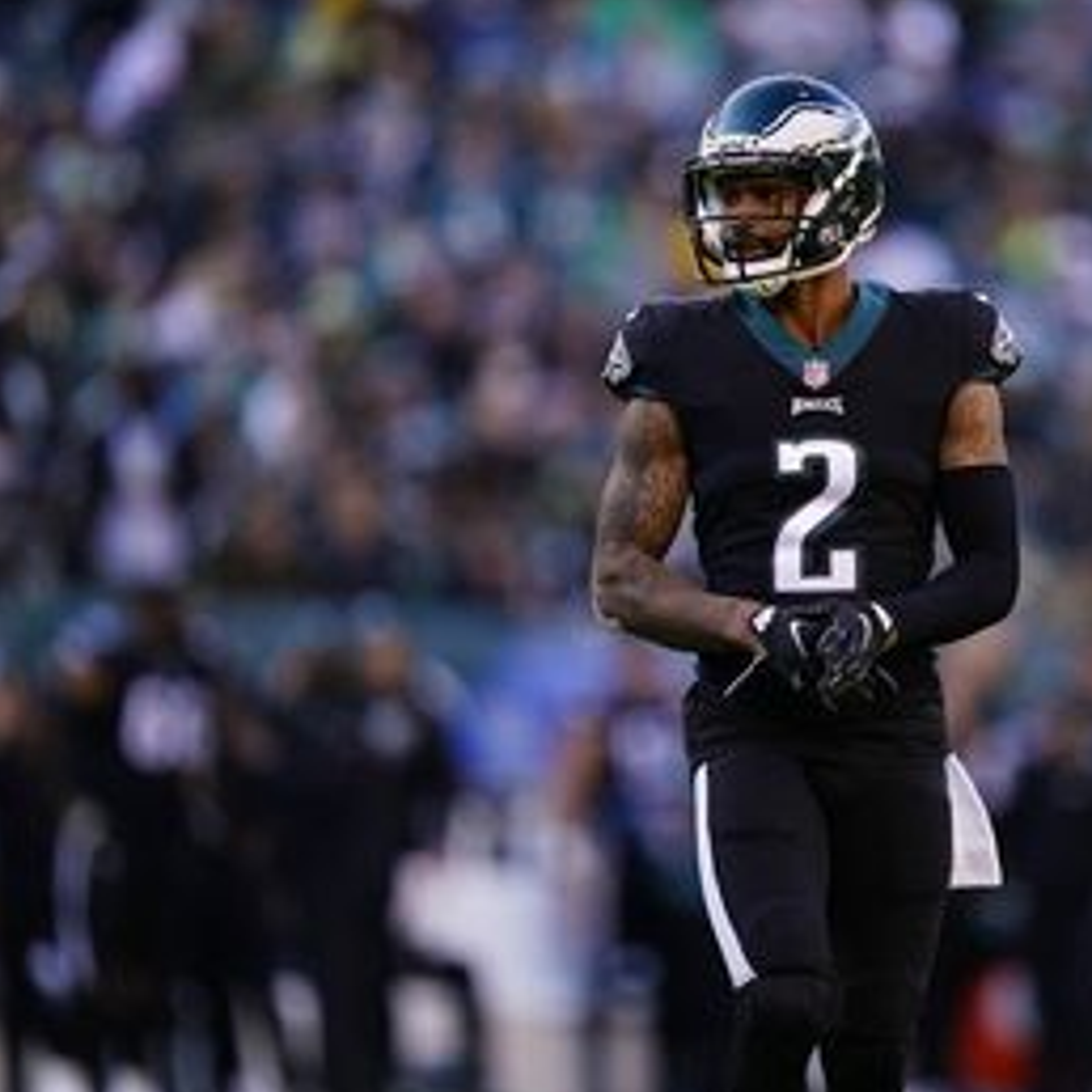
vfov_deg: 3.3
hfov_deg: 3.3
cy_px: 535
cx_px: 804
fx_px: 18845
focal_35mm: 528
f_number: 2.8
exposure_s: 1/2500
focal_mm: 400
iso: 1250
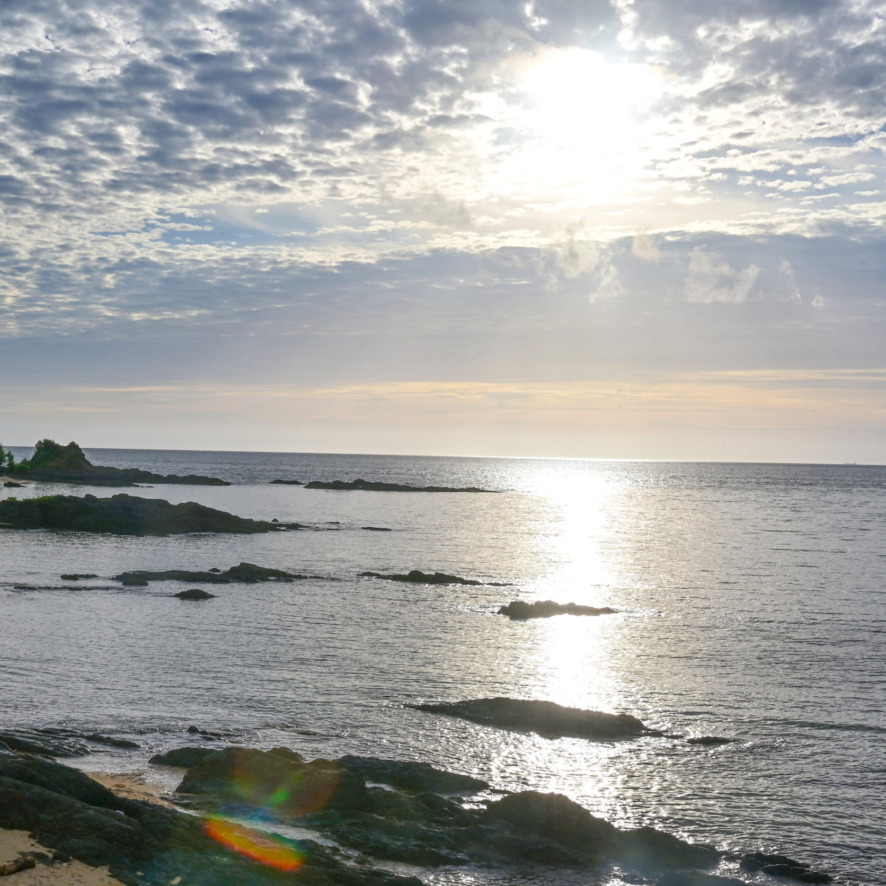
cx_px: 432
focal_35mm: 52
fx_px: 1506
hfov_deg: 32.8
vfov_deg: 32.8
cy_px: 446
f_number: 18
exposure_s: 1/160
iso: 100
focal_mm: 40
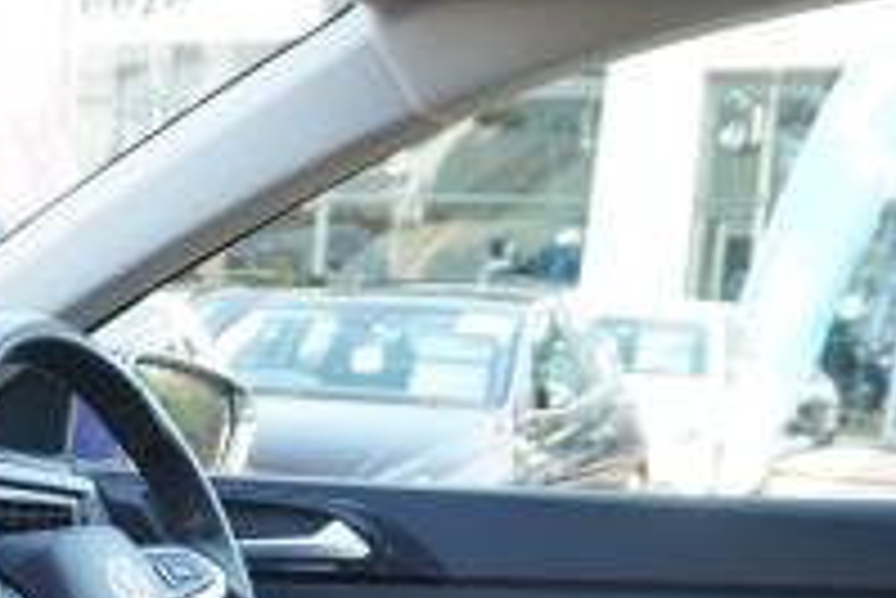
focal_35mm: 77
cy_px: 755
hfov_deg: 23.7
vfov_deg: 16.8
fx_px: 1918
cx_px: -212
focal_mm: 16
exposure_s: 1/60
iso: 200
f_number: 4
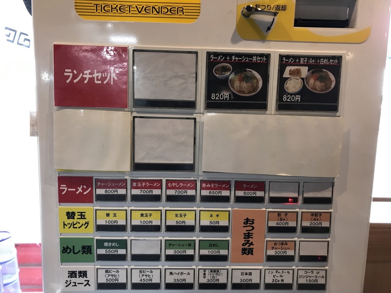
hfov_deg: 63.4
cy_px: 146
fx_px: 316
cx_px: 196
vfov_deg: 49.7
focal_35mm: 28
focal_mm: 3.99
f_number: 1.8
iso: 40
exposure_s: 1/30
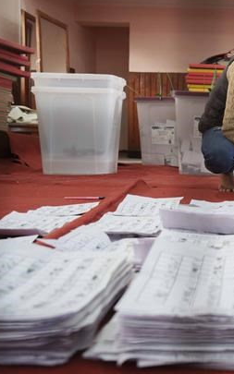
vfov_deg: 37.5
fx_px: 551
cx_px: 275
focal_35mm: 54
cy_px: 175
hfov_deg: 22.3
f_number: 4.5
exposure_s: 1/50
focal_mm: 33
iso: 2500
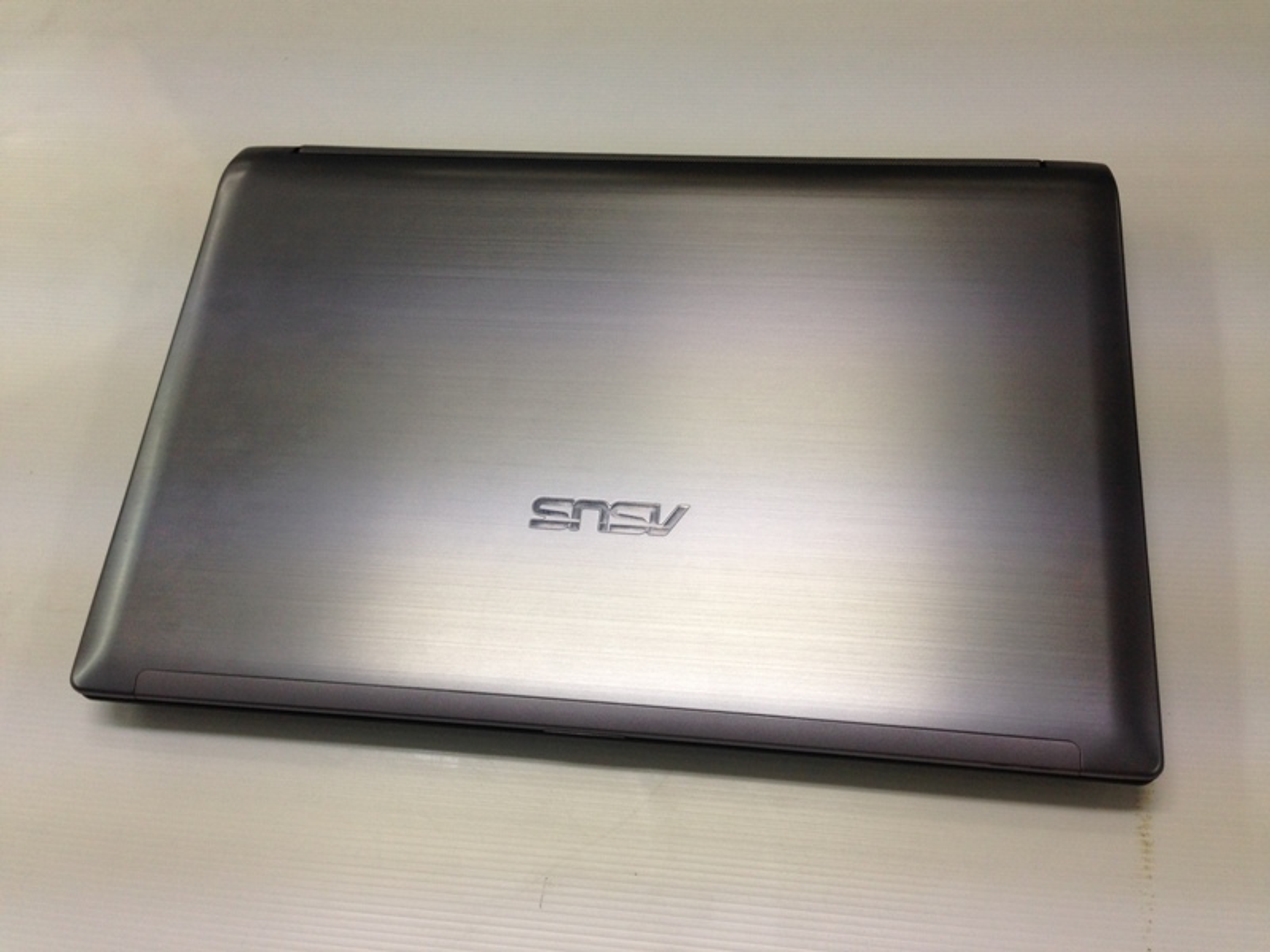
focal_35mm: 33
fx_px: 1211
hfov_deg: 55.4
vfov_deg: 42.9
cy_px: 476
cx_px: 635
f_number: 2.4
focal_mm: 4.12
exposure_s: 1/60
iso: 50
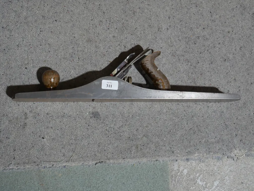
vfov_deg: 30.3
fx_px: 352
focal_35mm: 48
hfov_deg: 39.6
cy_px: 96
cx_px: 127
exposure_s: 1/60
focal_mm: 24
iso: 640
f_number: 5.2
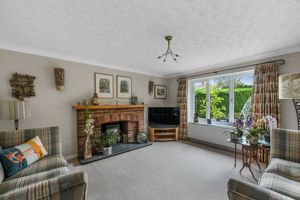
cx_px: 150
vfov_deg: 81.1
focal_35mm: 14
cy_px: 100
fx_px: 117
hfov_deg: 104.3
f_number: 8
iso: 400
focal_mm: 14
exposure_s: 1/1.25
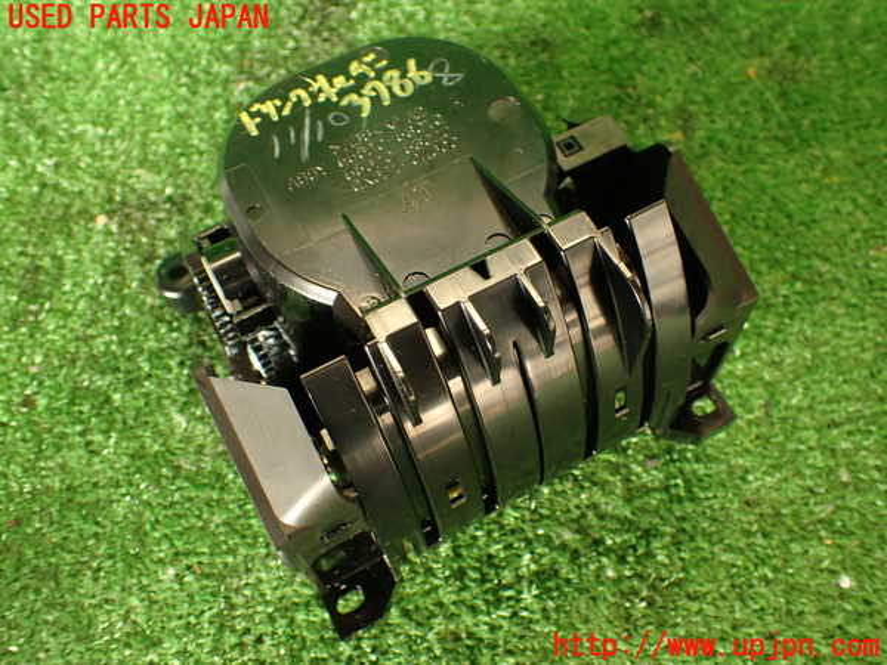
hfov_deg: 56.8
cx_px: 444
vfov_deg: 44.2
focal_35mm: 32
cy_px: 332
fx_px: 820
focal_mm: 5.79
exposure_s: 1/30
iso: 200
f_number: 2.4
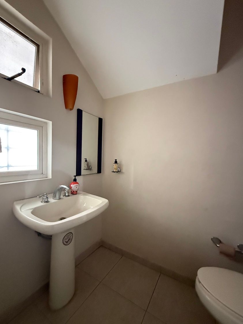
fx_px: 140
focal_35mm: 15
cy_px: 165
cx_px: 116
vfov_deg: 98.2
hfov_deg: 81.7
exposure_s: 1/60
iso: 1250
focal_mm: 2.22
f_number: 2.2
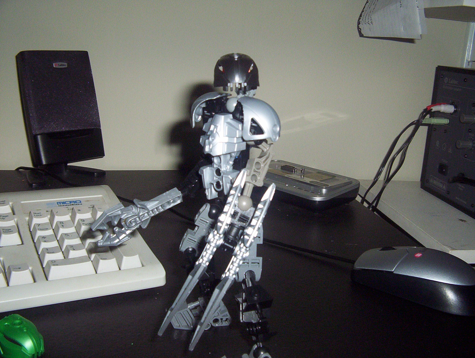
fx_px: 536
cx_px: 238
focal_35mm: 39
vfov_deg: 37.0
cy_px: 179
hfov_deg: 47.8
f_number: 3.84
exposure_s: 1/60
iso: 140
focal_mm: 5.26
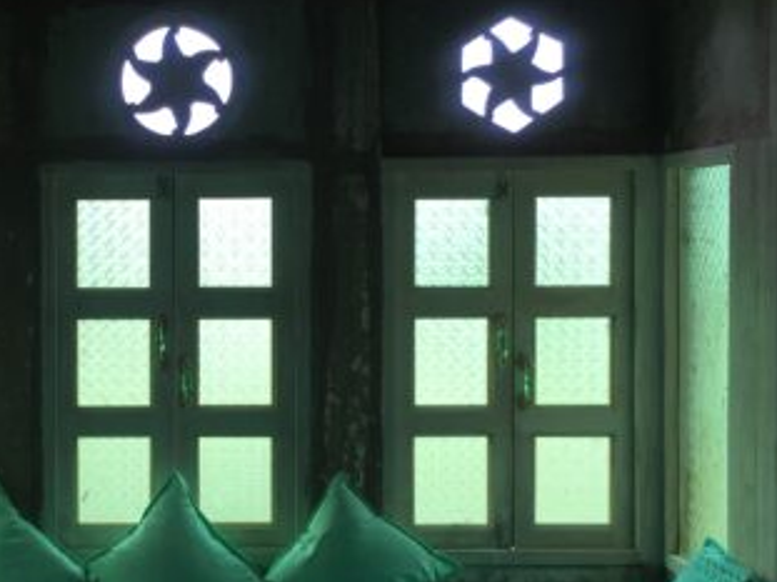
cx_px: 175
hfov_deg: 33.5
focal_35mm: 56
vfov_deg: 26.1
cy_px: 290
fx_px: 1257
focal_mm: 4.15
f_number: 2.2
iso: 40
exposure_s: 1/100
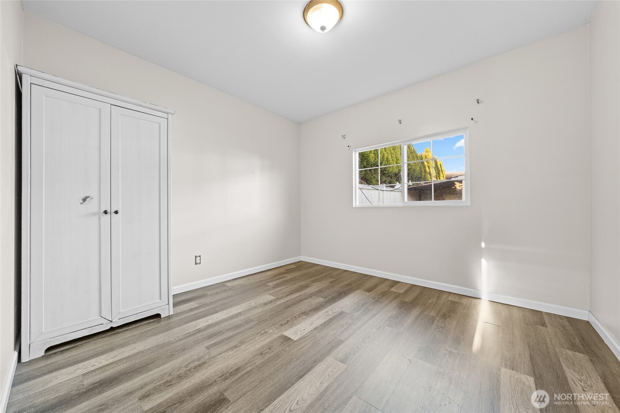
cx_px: 310
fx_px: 224
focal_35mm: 13
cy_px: 206
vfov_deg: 85.4
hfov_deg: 108.3
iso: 250
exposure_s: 1
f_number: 8
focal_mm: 13
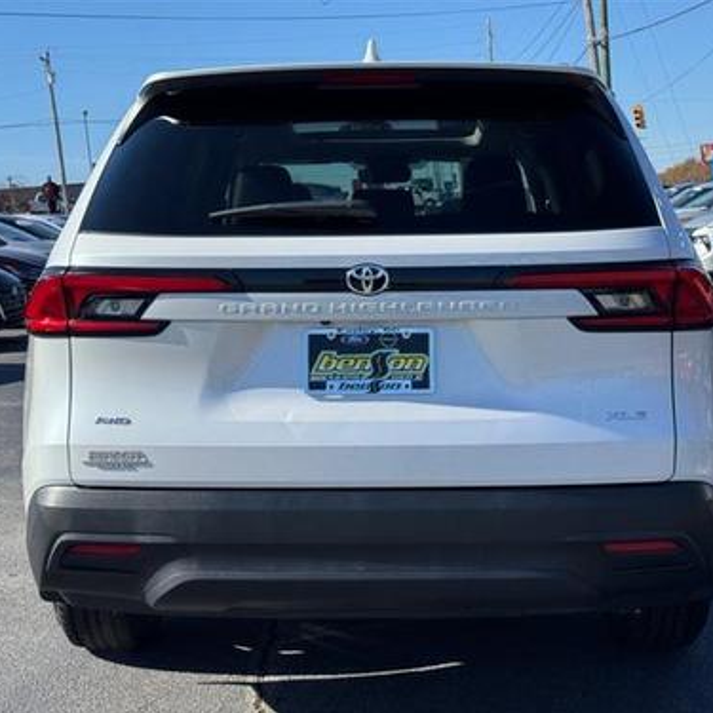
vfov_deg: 30.0
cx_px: 376
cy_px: 357
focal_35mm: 57
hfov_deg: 30.0
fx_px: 1328
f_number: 1.78
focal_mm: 6.76
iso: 64
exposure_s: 1/3425
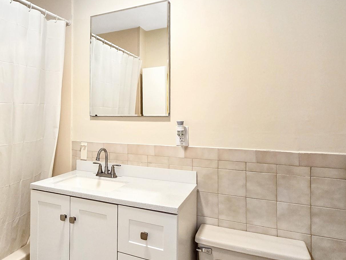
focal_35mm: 22
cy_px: 143
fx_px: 220
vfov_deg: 61.0
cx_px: 114
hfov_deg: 73.9
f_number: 2.2
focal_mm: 2.2
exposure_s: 1/60
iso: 160
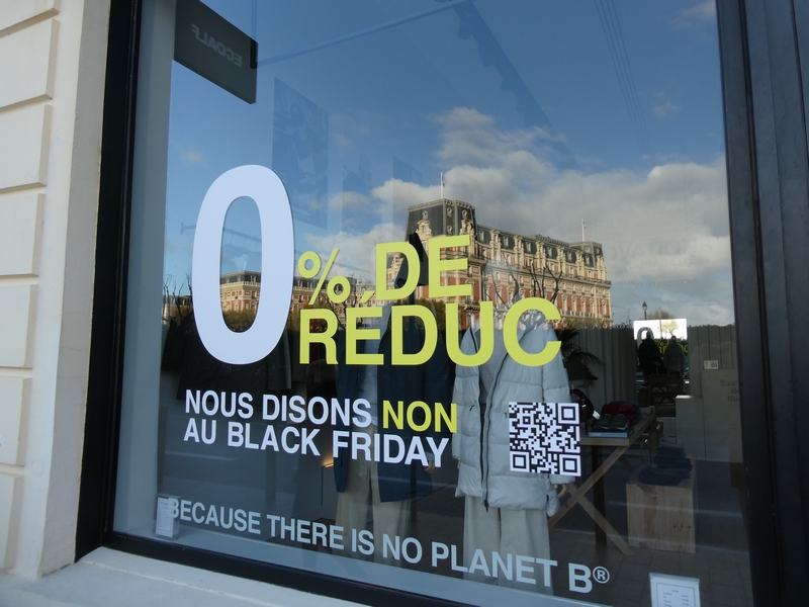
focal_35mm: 24
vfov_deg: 56.8
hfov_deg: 71.6
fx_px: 561
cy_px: 304
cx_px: 404
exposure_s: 1/160
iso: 80
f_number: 3.3
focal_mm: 4.3
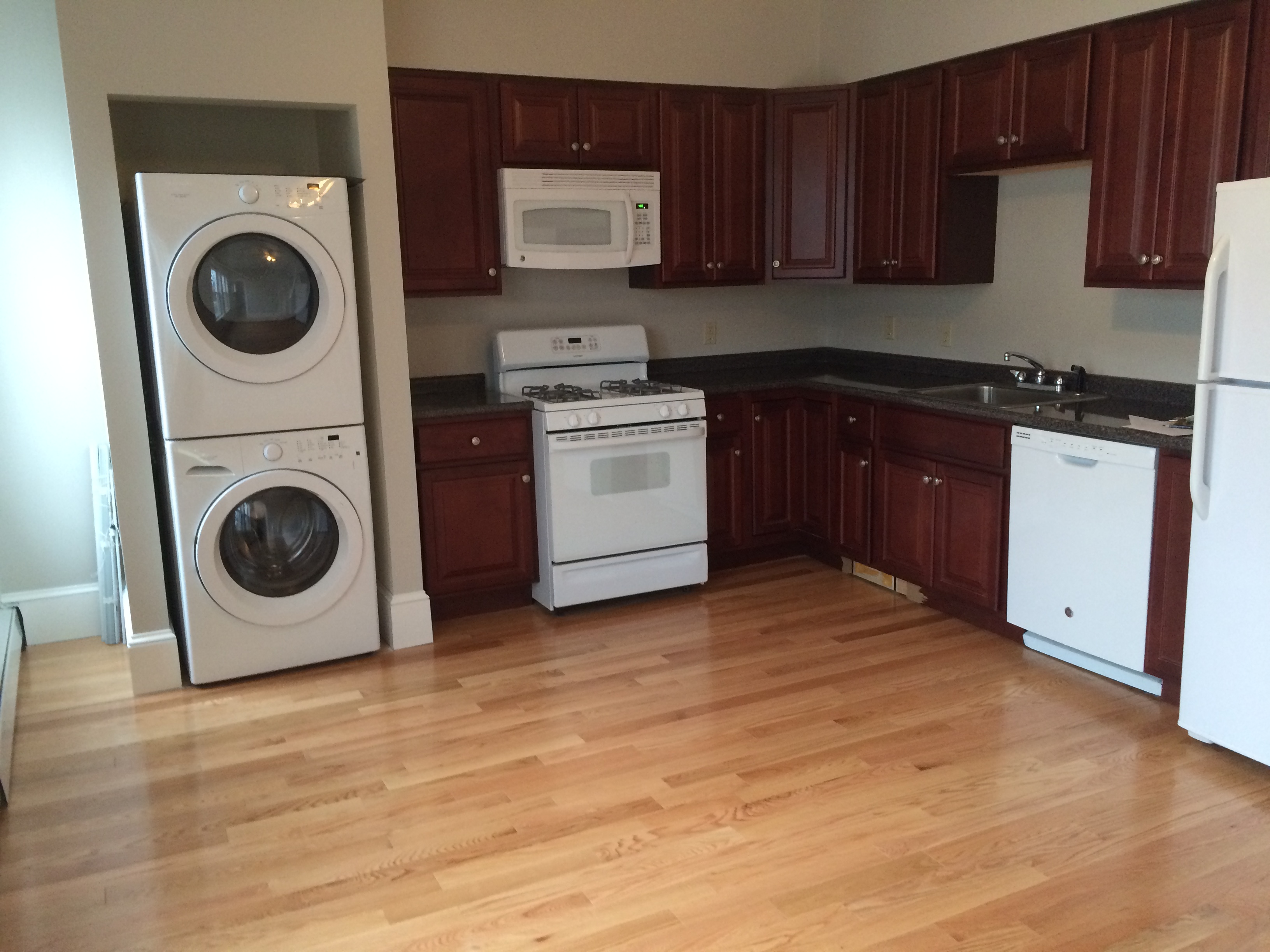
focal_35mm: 29
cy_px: 476
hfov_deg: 61.7
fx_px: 1064
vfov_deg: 48.2
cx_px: 635
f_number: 2.2
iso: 160
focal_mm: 4.15
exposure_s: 1/30
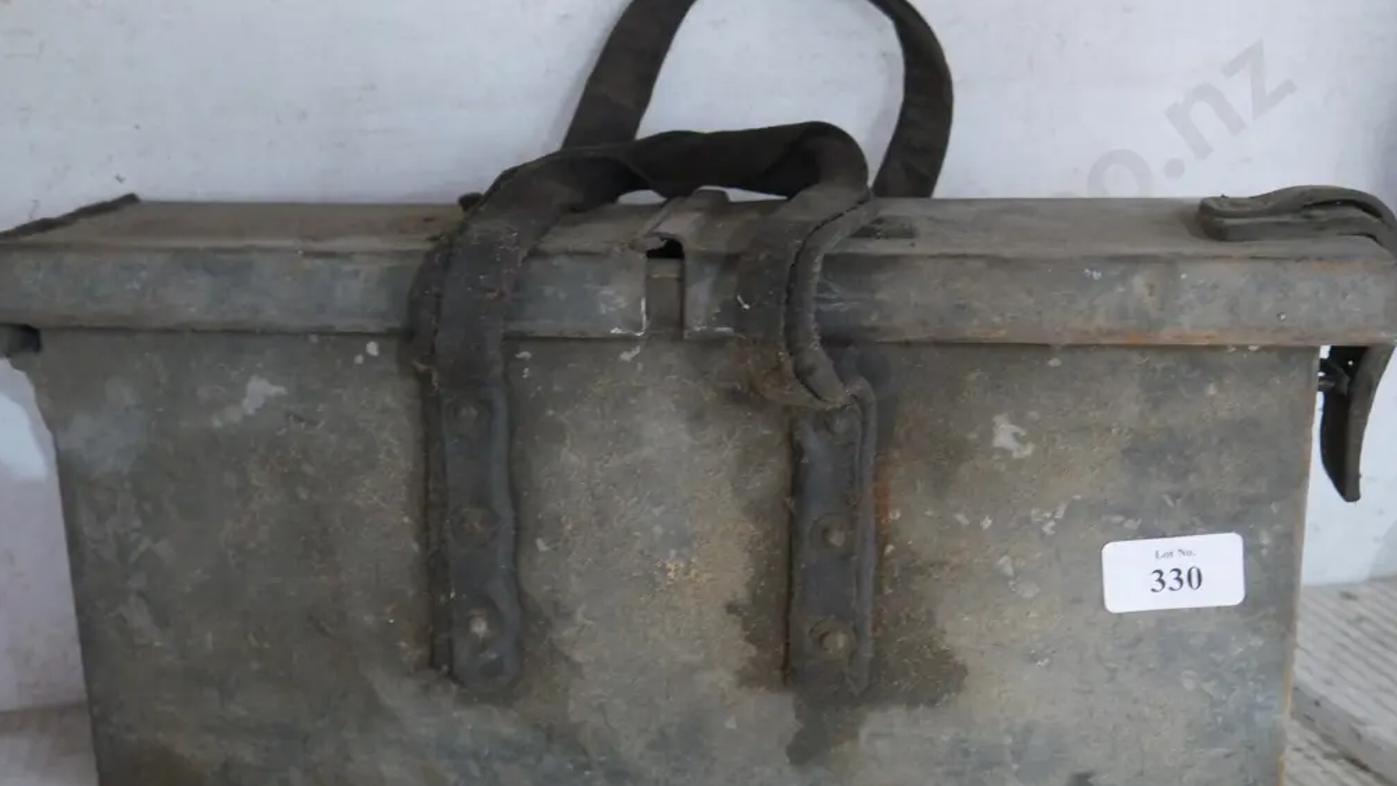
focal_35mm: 49
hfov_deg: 42.1
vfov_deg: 24.4
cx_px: 707
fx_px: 1815
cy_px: 491
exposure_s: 1/20
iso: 3200
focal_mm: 22
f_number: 4.7
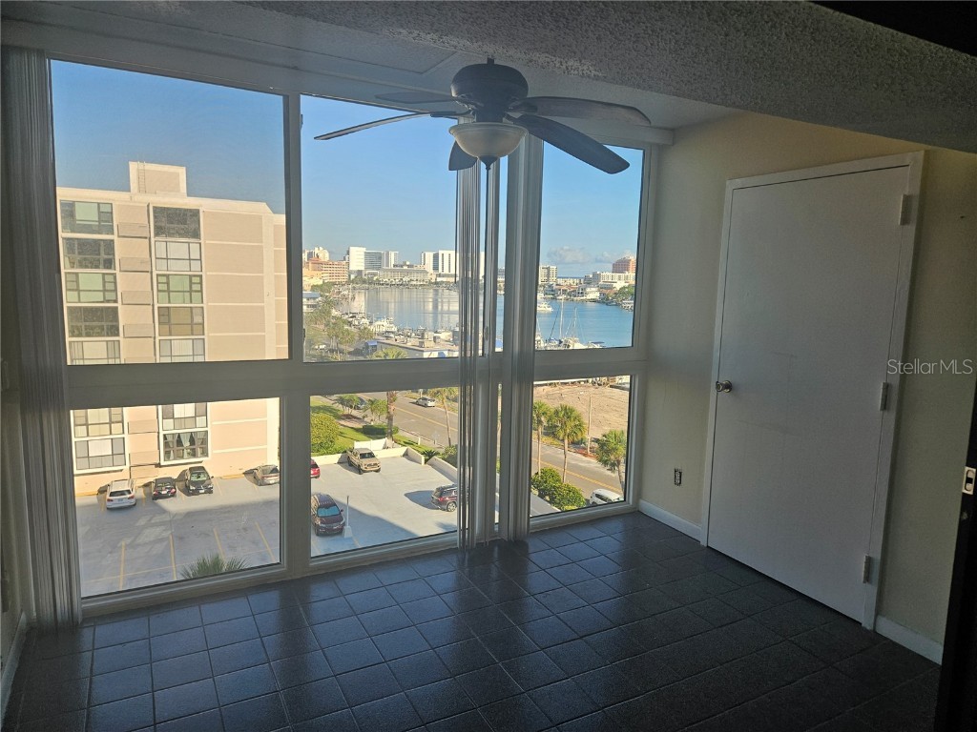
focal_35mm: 23
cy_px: 366
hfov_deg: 73.9
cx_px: 488
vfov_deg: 58.9
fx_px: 649
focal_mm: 5.4
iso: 40
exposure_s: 1/1192
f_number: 1.8
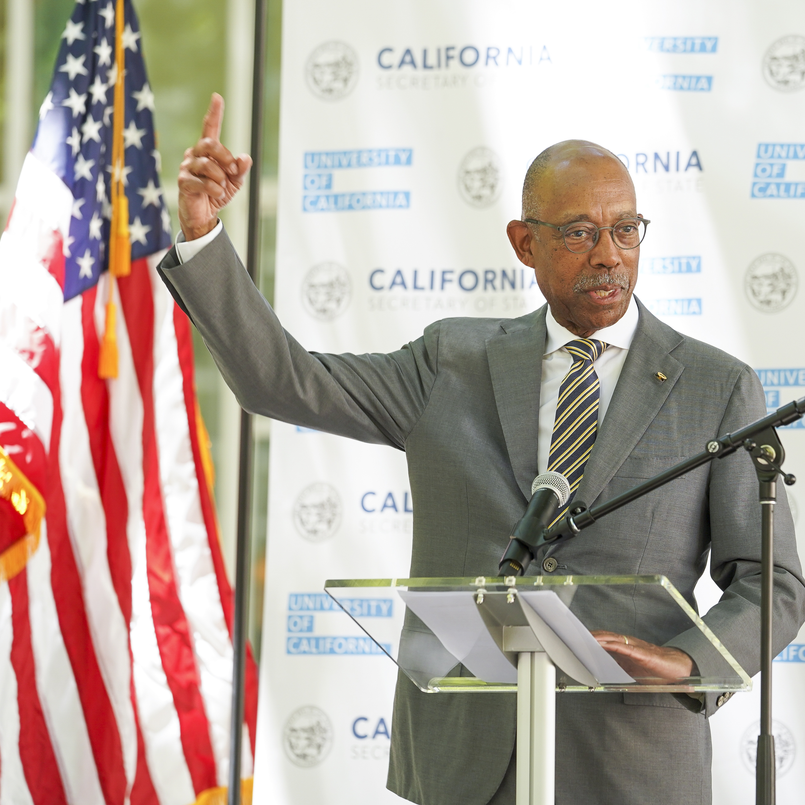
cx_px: 527
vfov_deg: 9.0
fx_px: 5104
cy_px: 403
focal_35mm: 194
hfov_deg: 9.0
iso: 640
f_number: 3.5
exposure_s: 1/250
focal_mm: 152
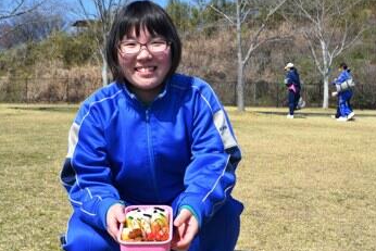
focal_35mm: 35
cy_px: 159
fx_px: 366
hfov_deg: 53.7
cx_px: 137
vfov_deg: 37.6
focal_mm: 18
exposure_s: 1/250
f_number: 8
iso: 100
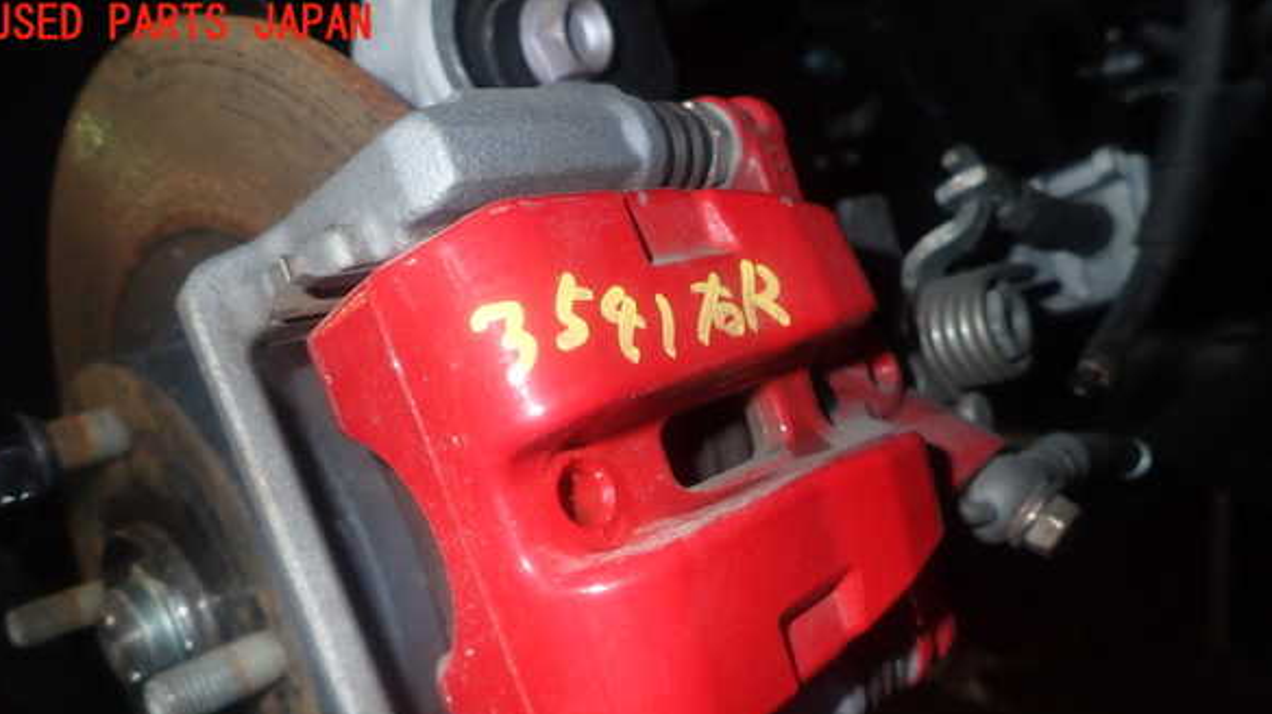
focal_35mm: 28
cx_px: 629
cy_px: 488
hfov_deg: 67.9
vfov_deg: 40.8
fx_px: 944
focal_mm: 4.5
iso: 200
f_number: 5.6
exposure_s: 1/30
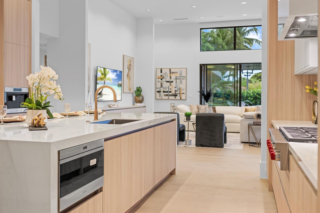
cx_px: 162
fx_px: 320
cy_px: 104
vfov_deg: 36.9
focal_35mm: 36
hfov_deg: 53.1
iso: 64
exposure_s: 1/5
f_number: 2.5
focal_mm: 35
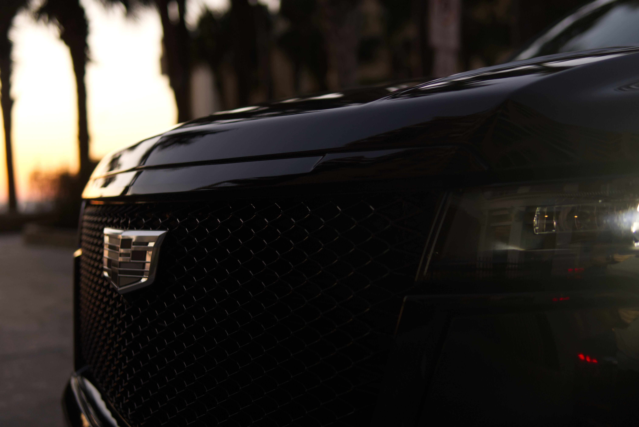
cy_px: 214
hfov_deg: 43.6
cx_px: 320
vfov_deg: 29.9
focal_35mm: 45
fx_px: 799
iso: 250
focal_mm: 30
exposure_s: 1/640
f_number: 1.8
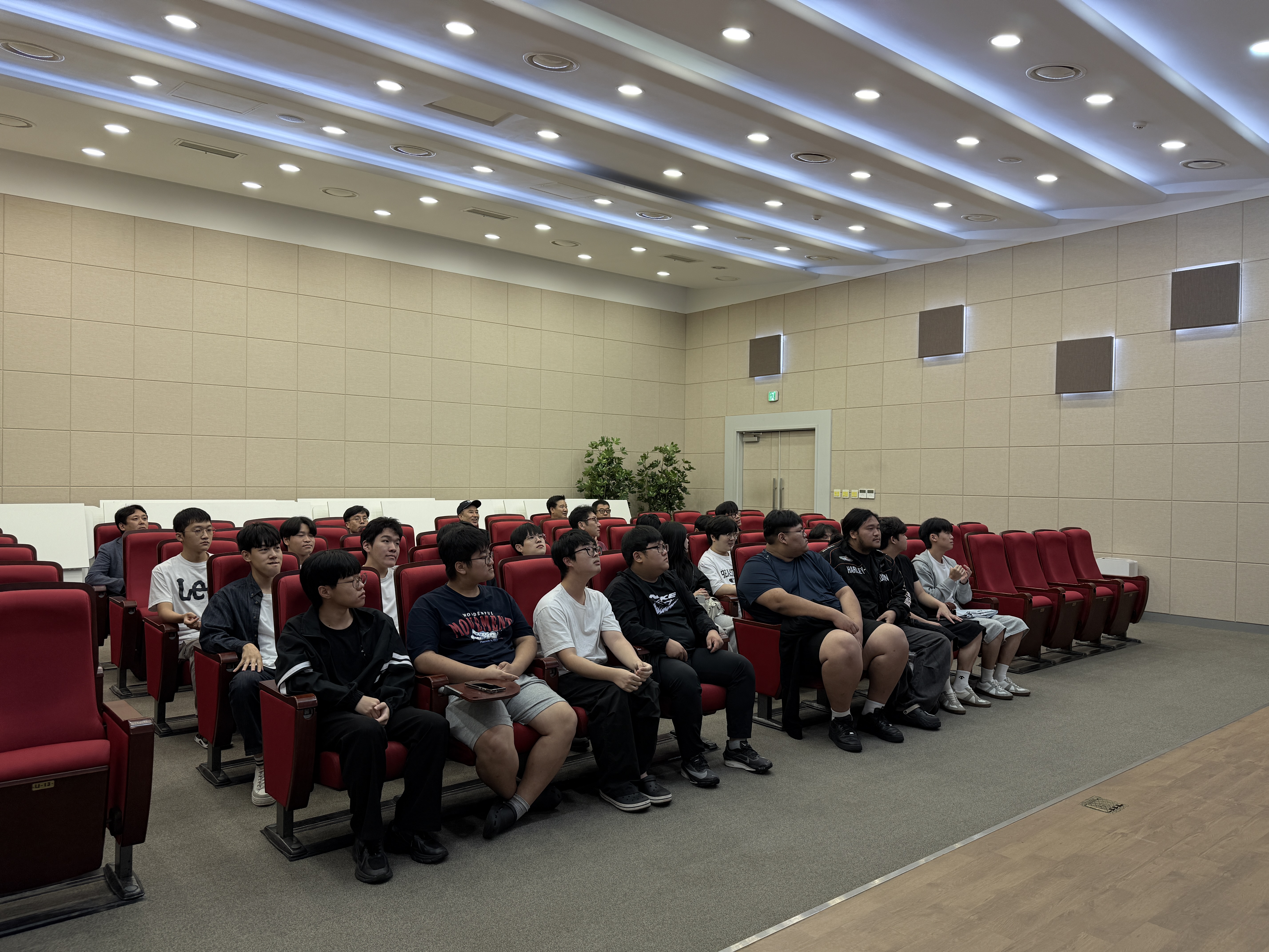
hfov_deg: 71.6
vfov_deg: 56.8
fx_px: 880
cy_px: 476
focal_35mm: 24
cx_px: 634
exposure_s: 1/150
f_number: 1.78
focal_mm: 6.76
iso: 64
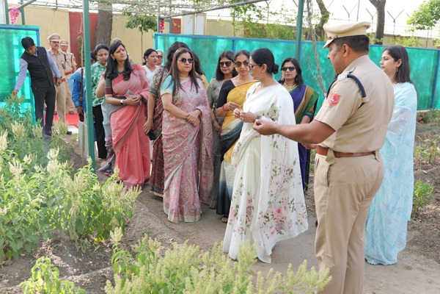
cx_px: 220
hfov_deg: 55.8
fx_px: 416
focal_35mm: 34
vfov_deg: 38.9
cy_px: 147
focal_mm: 34
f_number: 4
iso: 100
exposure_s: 1/80
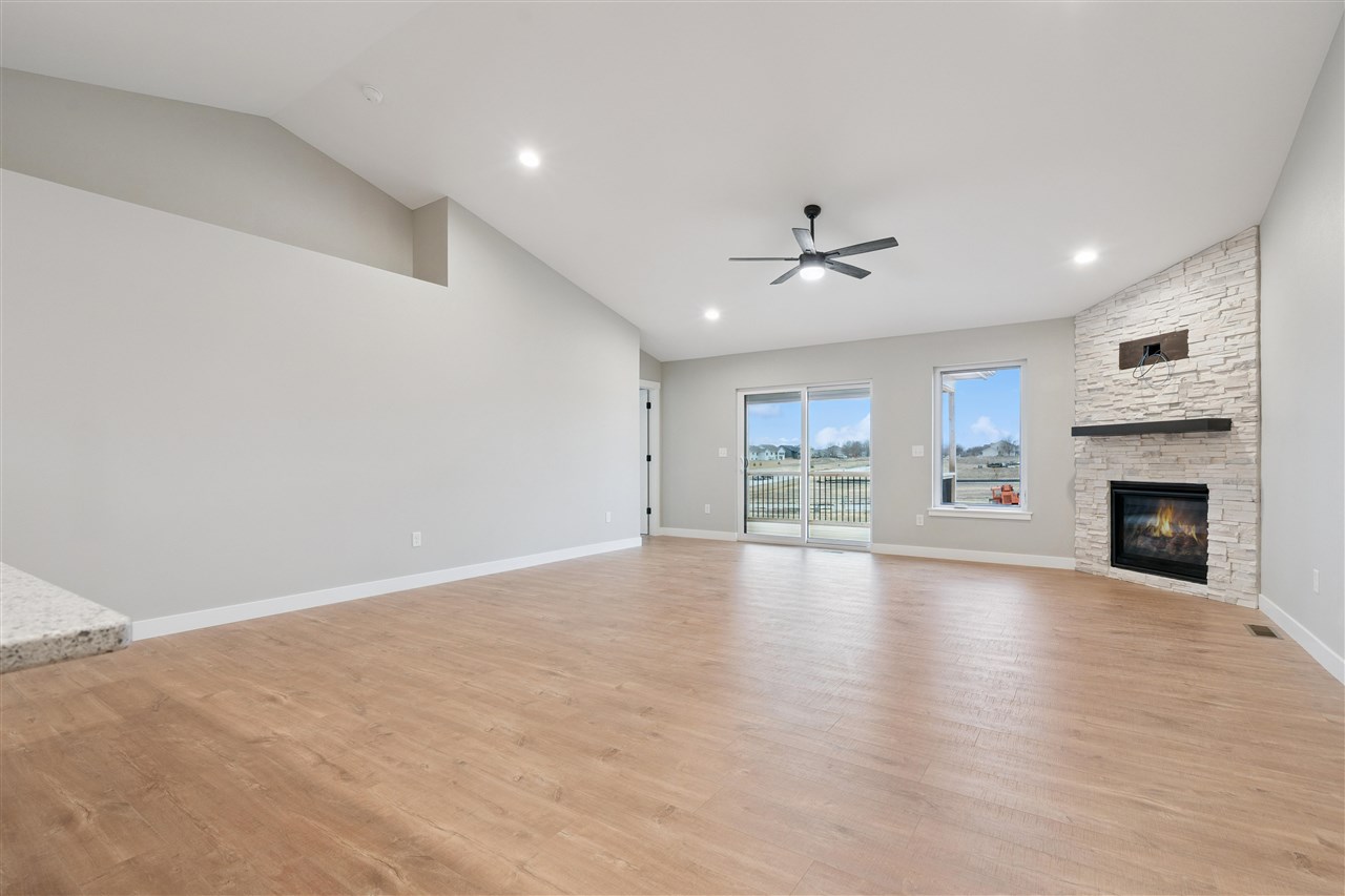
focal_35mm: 16
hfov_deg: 96.7
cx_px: 672
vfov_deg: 73.7
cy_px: 448
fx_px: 598
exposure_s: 1/25
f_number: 8
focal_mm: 16
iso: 400
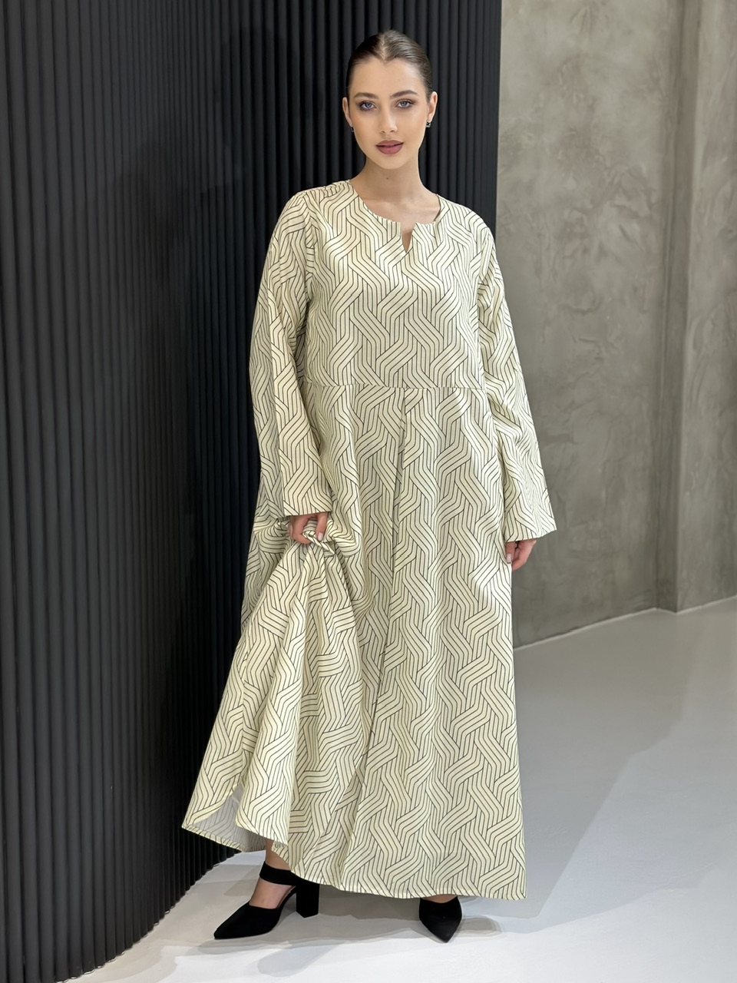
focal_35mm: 48
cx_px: 368
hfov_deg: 30.3
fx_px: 1363
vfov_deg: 39.7
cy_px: 492
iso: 80
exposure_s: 1/356
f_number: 1.78
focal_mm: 6.86
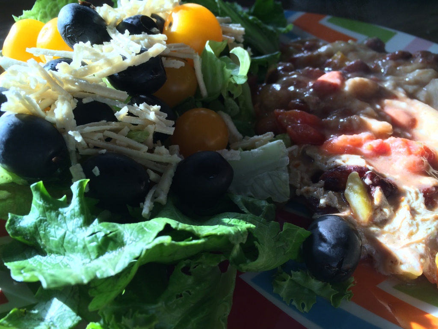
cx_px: 219
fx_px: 380
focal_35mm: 30
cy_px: 164
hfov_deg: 60.0
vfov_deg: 46.8
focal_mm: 4.12
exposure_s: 1/120
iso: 50
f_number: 2.2
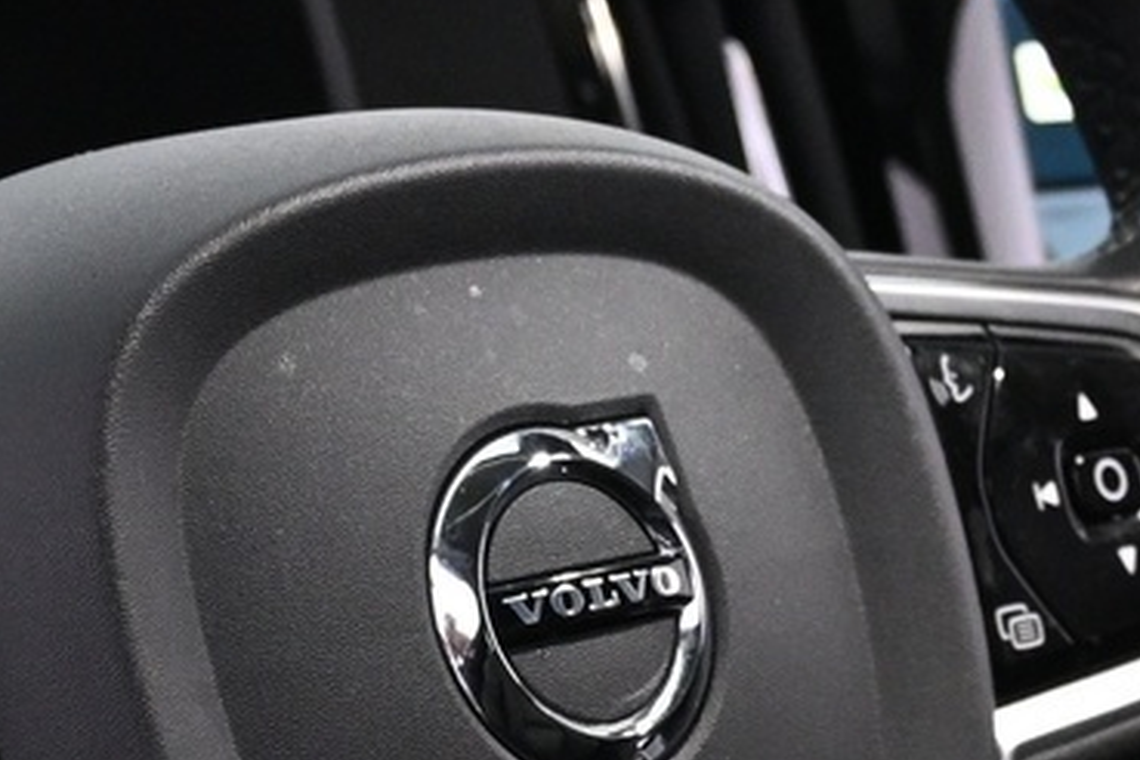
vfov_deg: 8.0
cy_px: 649
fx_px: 5415
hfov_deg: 12.0
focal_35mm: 171
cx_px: 300
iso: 1600
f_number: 4.5
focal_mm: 26
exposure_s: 1/30
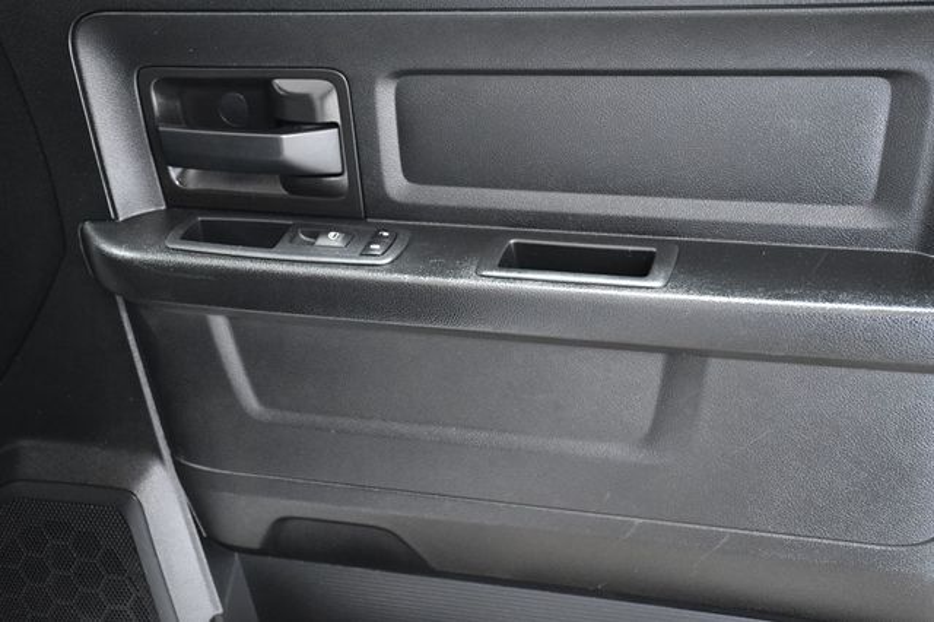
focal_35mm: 63
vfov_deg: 21.5
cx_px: 467
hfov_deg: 31.9
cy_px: 311
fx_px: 1634
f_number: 4.5
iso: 2500
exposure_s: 1/60
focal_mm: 42
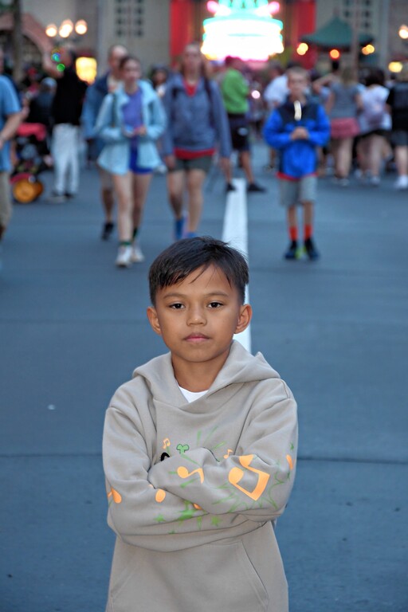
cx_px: 204
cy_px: 306
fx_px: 2159
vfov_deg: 16.1
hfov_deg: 10.8
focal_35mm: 127
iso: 2000
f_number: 5.6
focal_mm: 85
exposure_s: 1/30
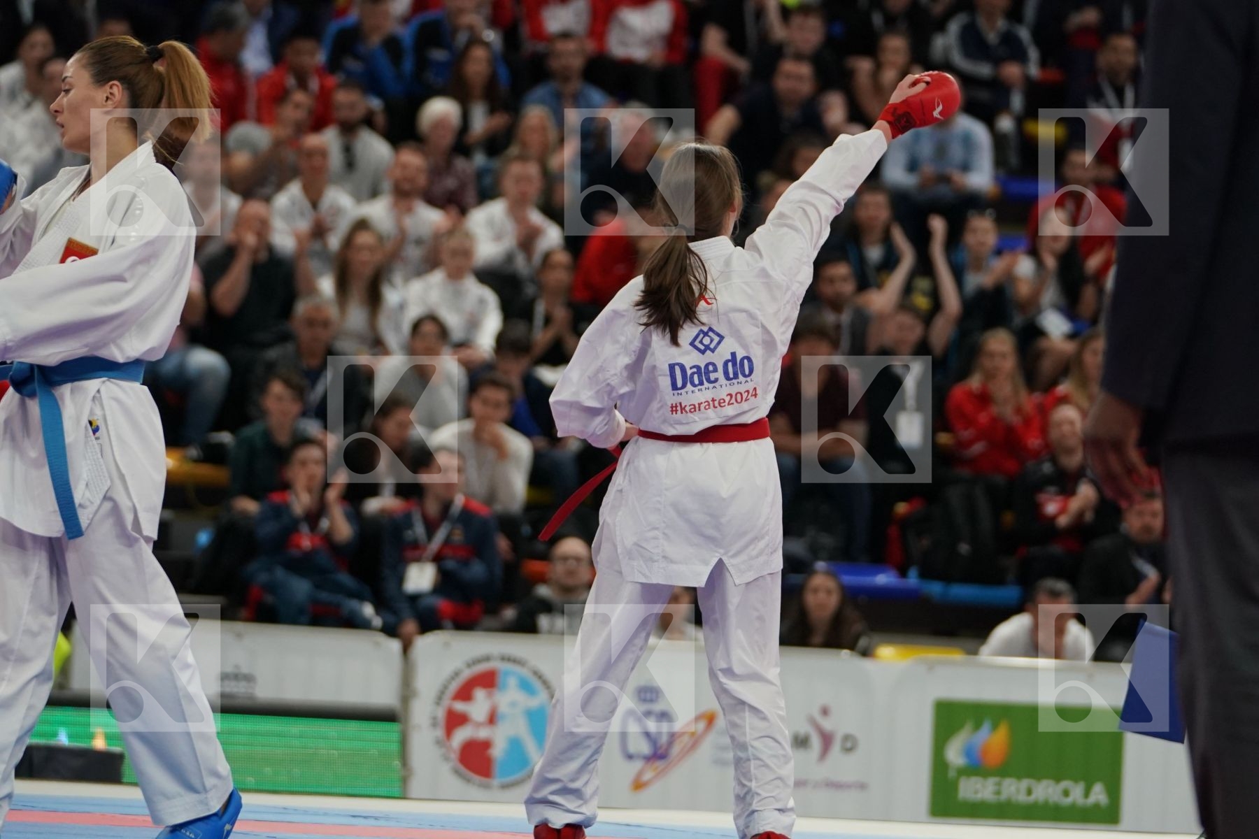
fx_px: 6854
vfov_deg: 7.0
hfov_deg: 10.5
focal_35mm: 196
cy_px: 420
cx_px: 630
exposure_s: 1/1000
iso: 1600
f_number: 2.8
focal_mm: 131
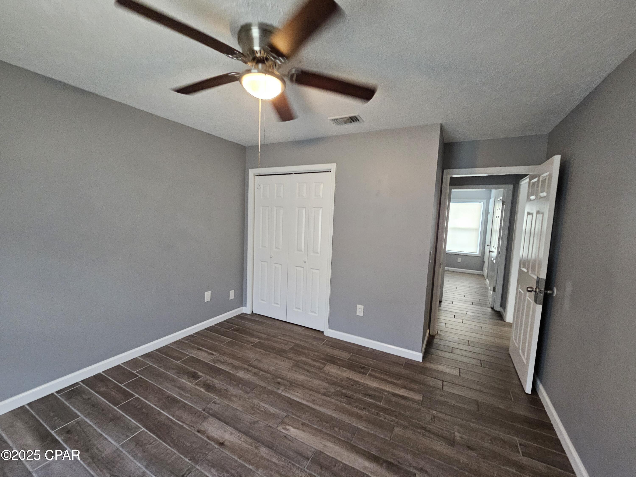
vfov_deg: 89.9
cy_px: 238
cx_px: 318
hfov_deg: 106.2
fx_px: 239
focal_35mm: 13
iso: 320
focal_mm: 2.2
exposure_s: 1/30
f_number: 2.2
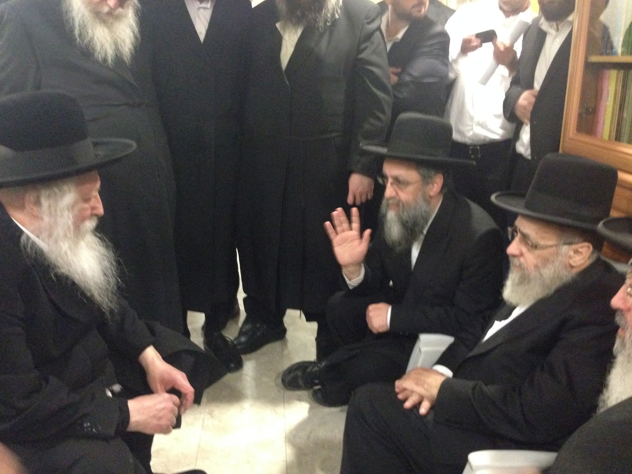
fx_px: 602
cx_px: 316
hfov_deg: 55.4
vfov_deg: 42.9
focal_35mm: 33
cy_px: 237
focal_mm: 4.12
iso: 800
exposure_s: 1/15
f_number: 2.4
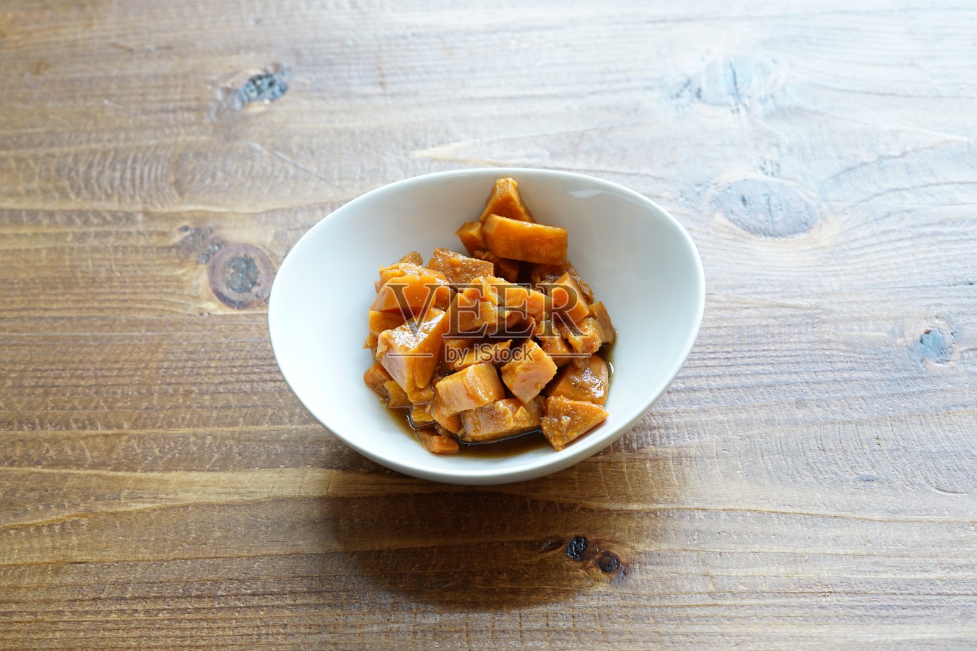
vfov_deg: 27.0
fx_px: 1357
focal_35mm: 50
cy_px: 326
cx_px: 488
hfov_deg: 39.6
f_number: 5.6
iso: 400
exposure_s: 1/25
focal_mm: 50
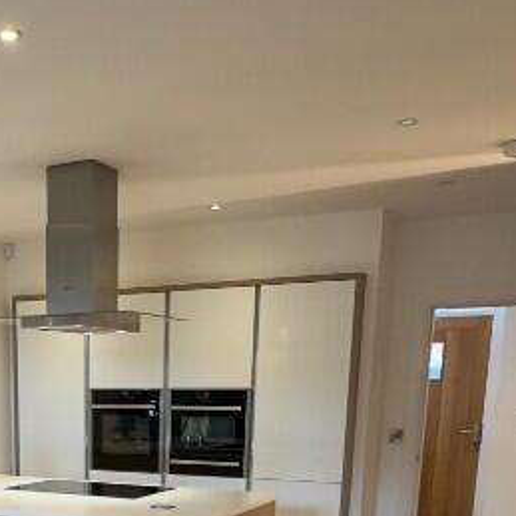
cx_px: 84
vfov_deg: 31.0
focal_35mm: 49
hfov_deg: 33.4
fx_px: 826
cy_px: 564
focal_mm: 2.22
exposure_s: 1/100
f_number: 2.2
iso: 320
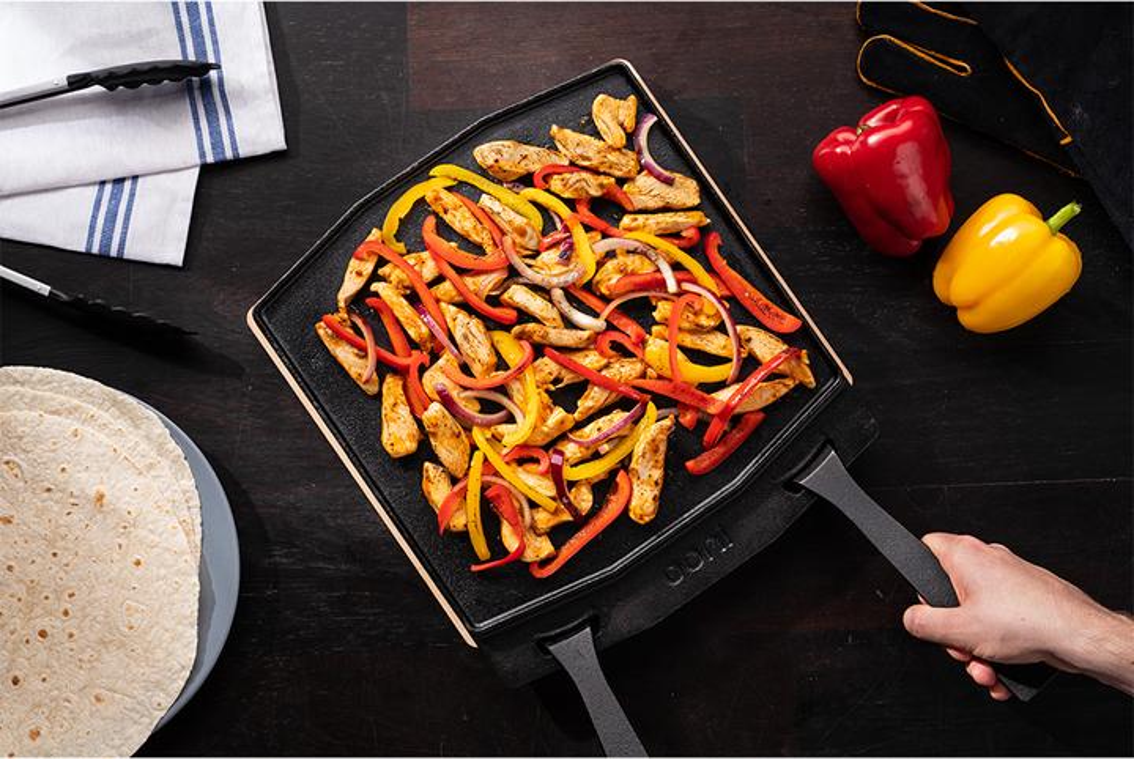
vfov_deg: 19.5
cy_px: 380
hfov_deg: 28.8
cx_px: 567
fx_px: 2208
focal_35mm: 70
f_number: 10
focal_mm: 70
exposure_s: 1/200
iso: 160
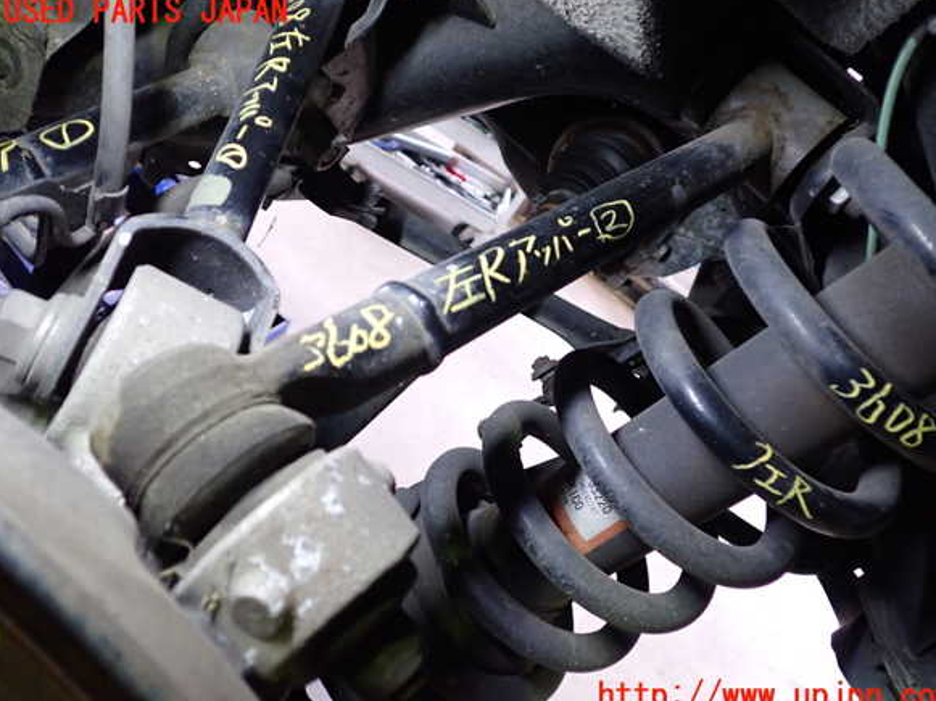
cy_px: 355
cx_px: 478
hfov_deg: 58.4
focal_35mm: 31
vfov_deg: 45.4
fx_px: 838
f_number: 2.3
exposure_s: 1/30
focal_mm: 5.4
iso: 500
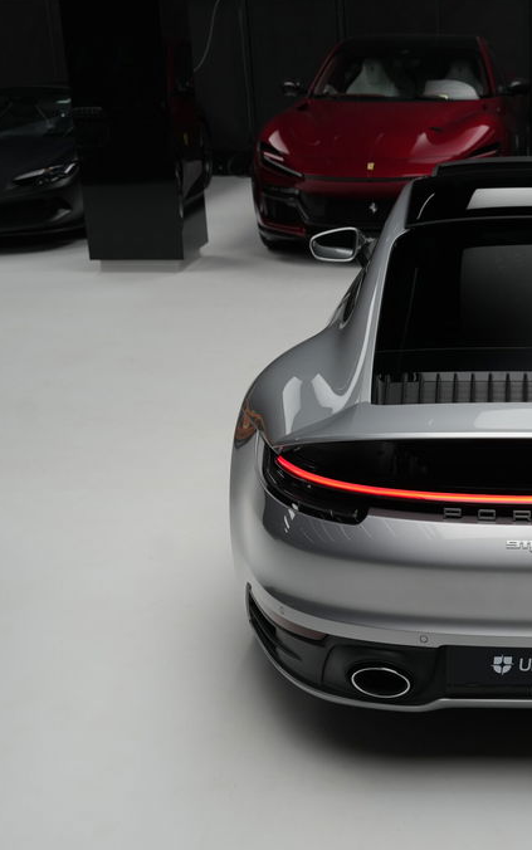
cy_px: 425
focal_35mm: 54
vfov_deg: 37.5
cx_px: 556
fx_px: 1252
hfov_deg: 22.9
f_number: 4
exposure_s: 1/40
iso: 400
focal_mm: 35
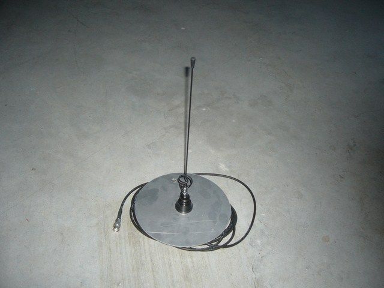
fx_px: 388
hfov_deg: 52.6
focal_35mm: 35
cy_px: 144
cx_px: 192
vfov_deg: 40.7
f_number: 2.8
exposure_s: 1/60
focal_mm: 5.8
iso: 100
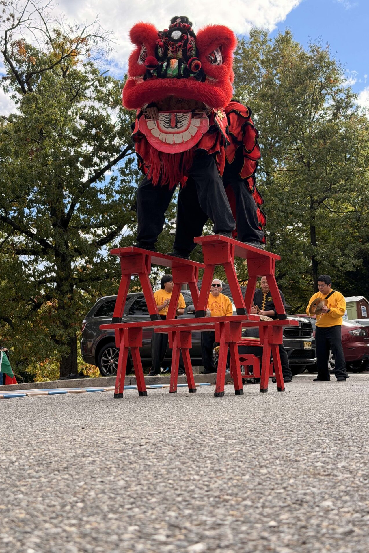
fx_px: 769
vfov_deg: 39.6
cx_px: 176
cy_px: 276
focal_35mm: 50
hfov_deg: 27.0
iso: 100
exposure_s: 1/1070
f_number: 1.78
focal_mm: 6.76
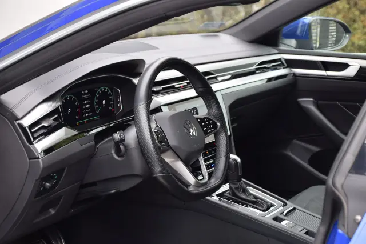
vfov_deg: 16.3
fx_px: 854
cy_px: 122
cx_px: 183
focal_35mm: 84
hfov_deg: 24.2
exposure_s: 1/100
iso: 360
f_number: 5
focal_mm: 56
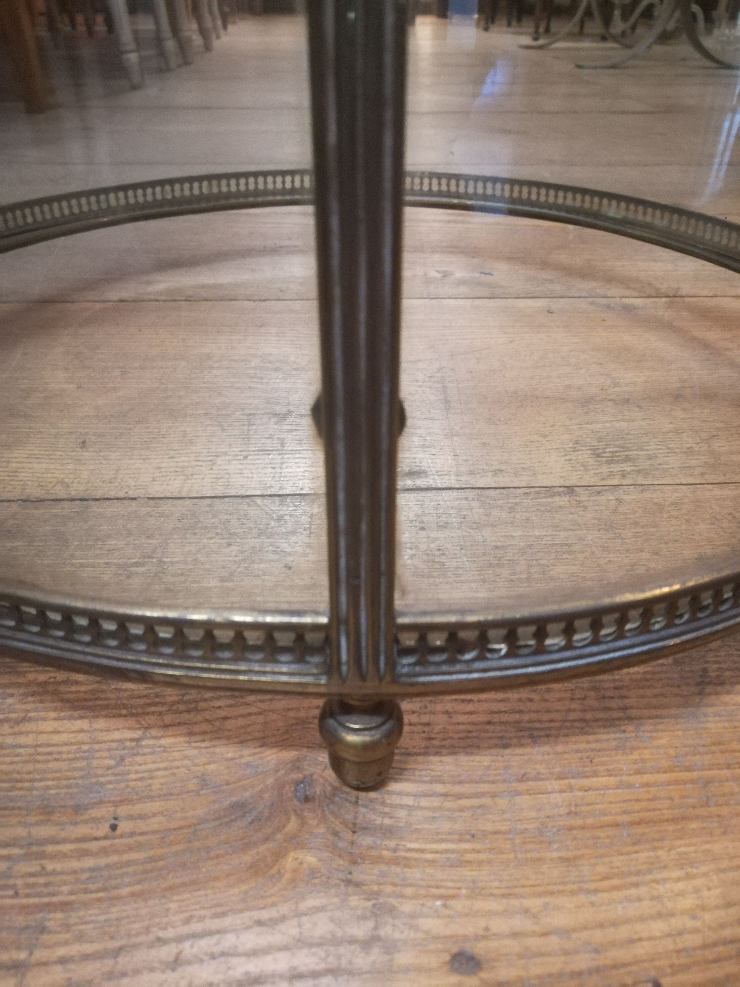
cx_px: 370
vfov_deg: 67.3
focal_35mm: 26
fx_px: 741
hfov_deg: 53.1
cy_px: 494
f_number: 2.2
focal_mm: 3.83
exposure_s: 1/14.3
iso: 800
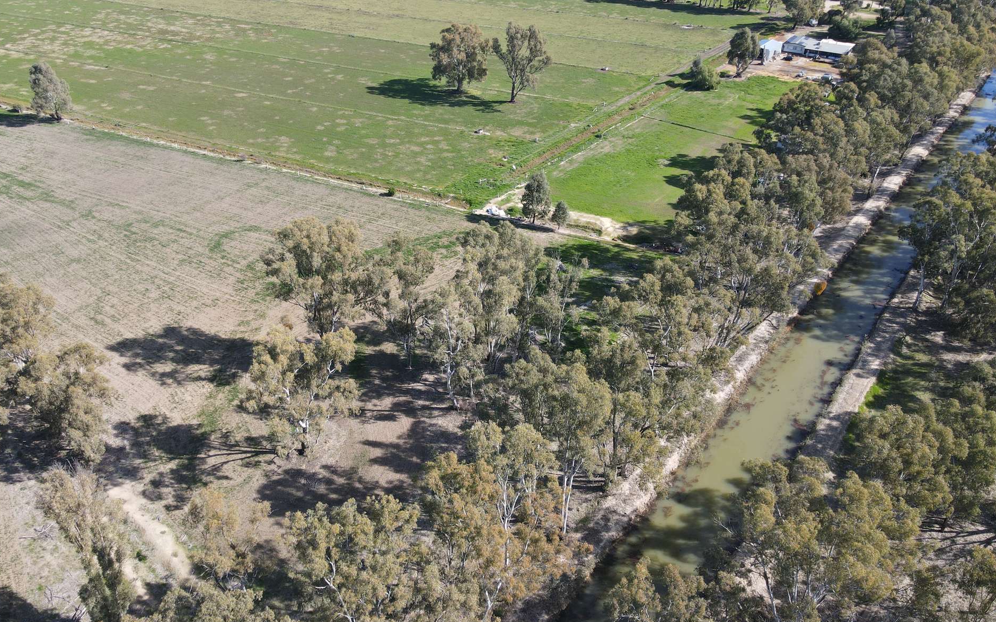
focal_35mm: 26
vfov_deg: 47.6
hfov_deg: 70.4
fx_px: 706
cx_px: 493
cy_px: 313
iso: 100
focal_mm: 4.5
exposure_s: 1/240
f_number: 2.8
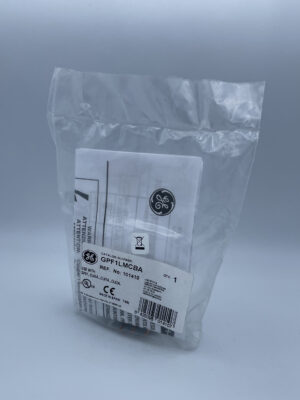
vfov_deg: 67.3
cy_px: 200
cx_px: 150
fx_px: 300
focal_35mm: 26
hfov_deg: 53.1
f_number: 1.6
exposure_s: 1/3205
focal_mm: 4.2
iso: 50
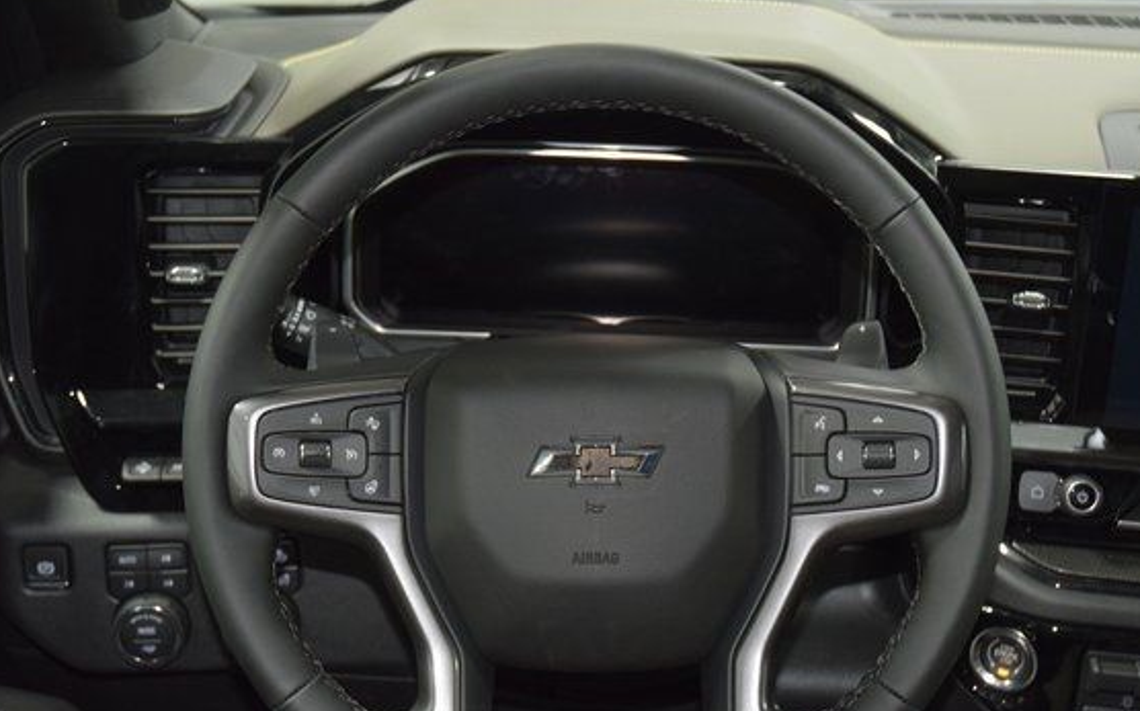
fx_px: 1695
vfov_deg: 23.7
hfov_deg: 37.1
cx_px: 613
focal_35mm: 55
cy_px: 419
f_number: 4
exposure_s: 1/40
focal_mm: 31
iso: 2000
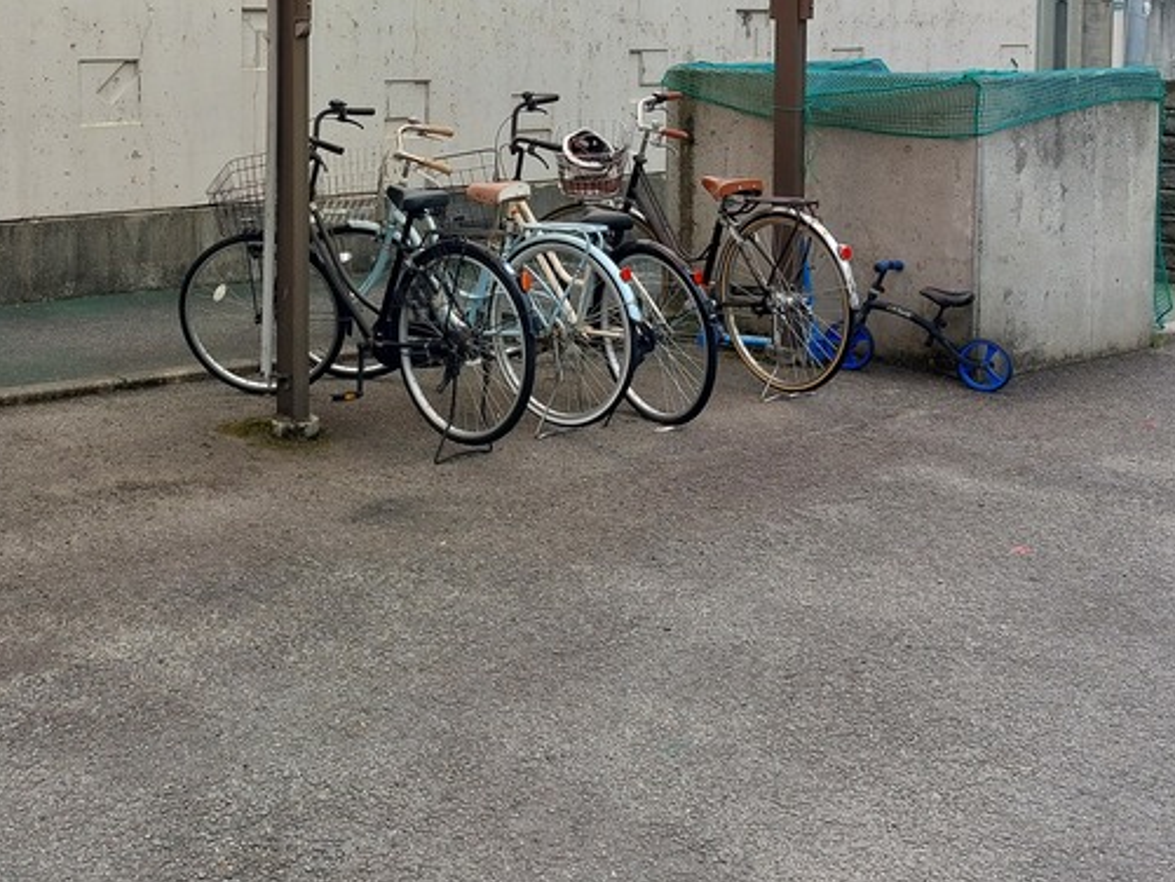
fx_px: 1562
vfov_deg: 30.5
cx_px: 331
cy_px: 129
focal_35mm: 46
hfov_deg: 40.4
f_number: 1.8
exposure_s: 1/618
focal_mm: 5.23
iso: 25
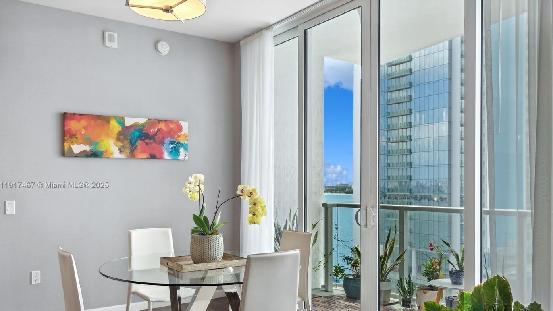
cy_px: 185
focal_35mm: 31
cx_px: 275
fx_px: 455
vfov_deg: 37.7
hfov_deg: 62.6
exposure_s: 1/60
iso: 250
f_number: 8
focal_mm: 29
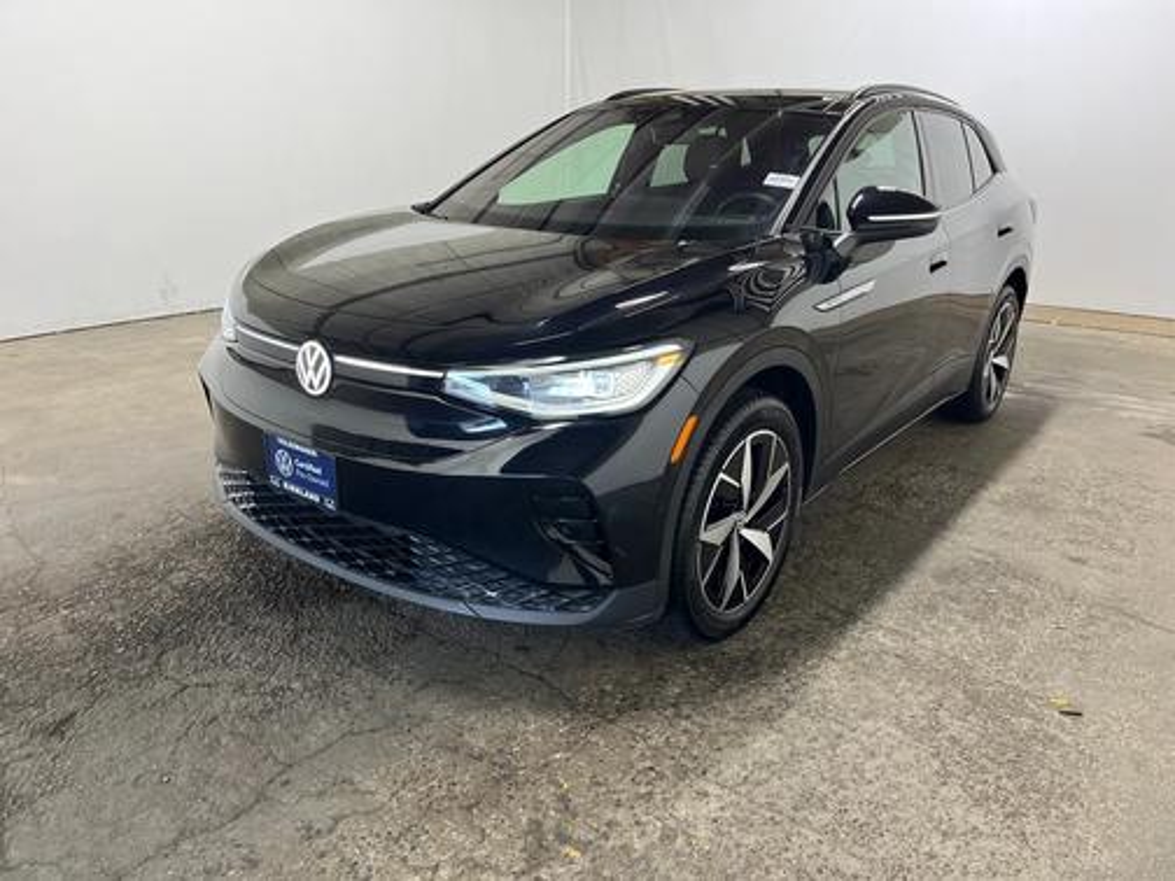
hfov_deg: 67.3
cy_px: 440
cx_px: 588
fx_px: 883
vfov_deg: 53.1
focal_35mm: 26
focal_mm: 5.1
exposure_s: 1/121
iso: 125
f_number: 1.6
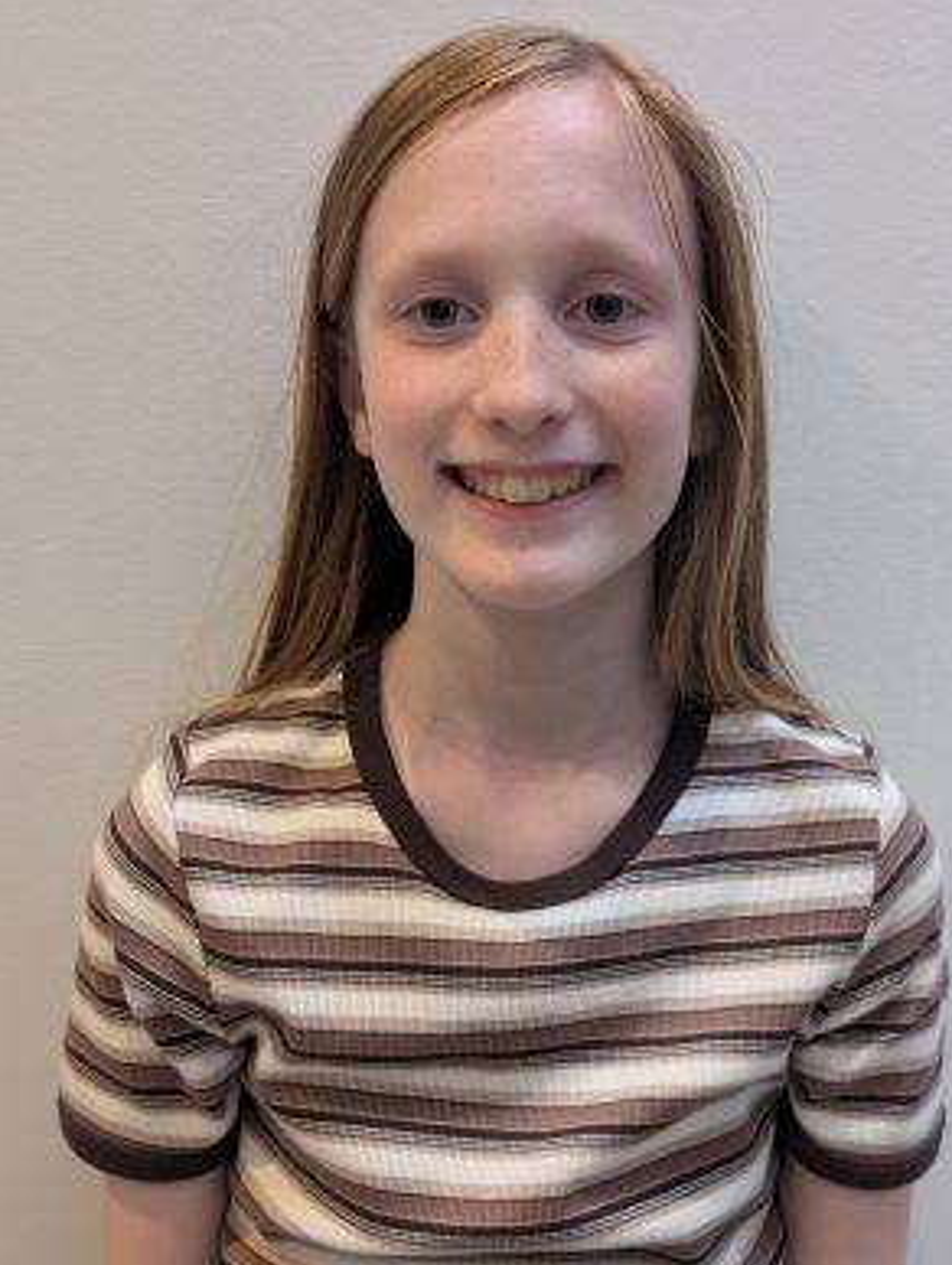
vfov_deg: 49.9
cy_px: 544
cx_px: 571
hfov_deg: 38.6
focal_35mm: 37
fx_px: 1354
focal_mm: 6.9
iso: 415
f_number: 1.68
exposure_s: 1/100
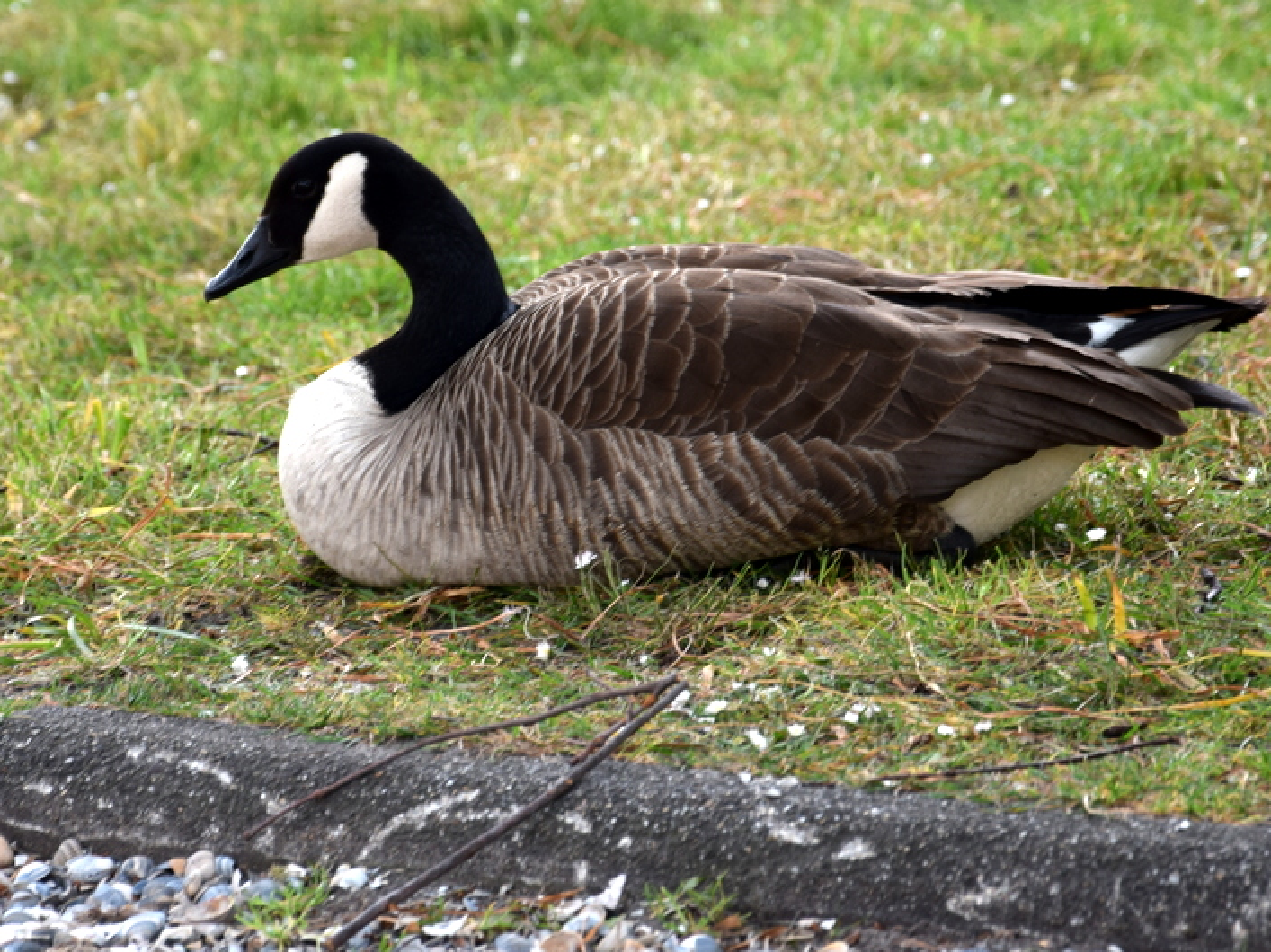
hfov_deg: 11.5
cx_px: 701
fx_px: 6298
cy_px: 475
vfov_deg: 8.7
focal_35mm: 172
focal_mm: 105
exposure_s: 1/50
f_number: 5.6
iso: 125
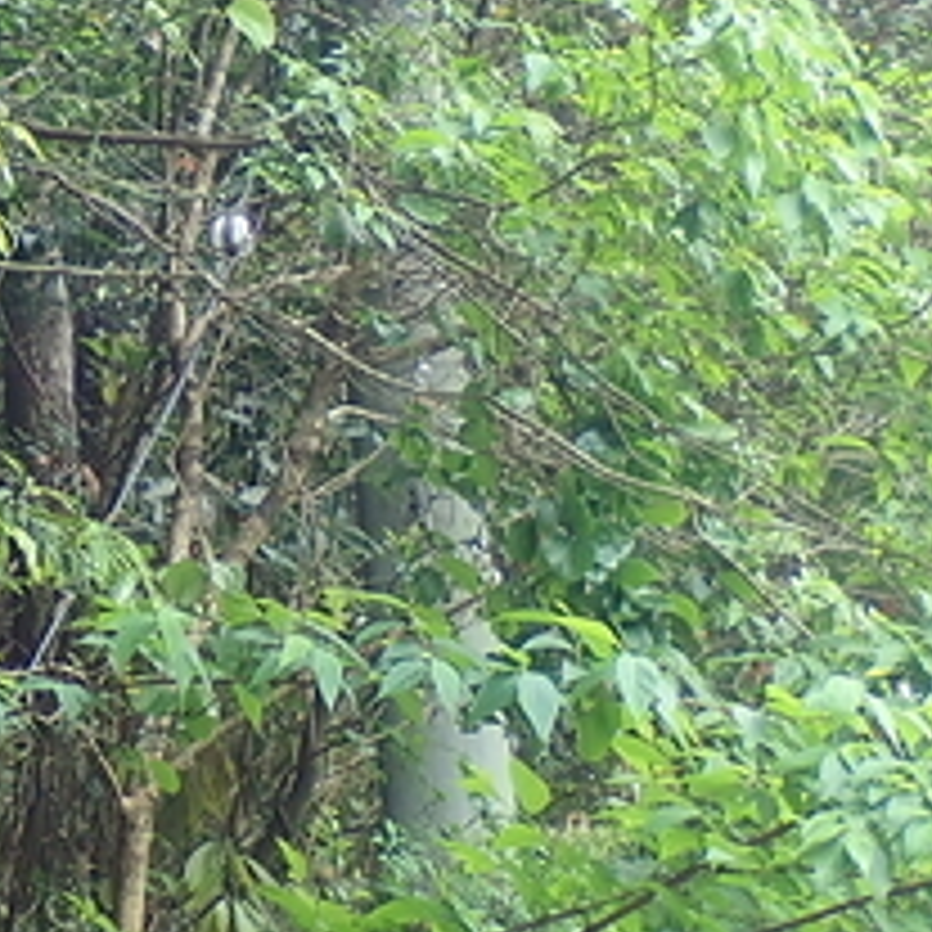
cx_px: -720
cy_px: 482
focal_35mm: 157
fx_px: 4782
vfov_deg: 11.1
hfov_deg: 10.5
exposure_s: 1/100
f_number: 3.1
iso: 125
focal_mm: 8.41
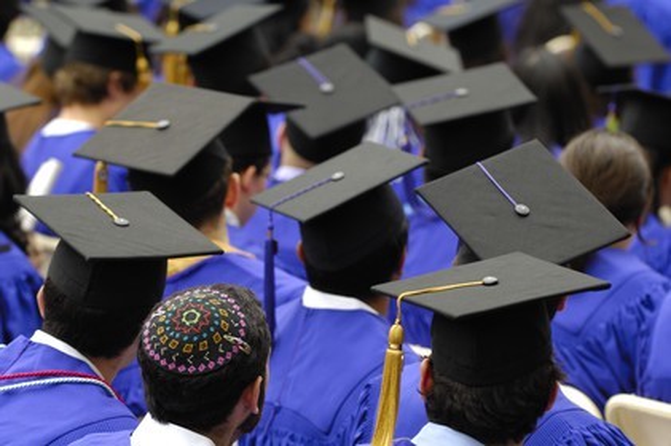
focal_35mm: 188
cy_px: 223
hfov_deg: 11.0
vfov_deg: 7.3
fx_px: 3492
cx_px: 336
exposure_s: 1/200
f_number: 4
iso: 200
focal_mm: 125
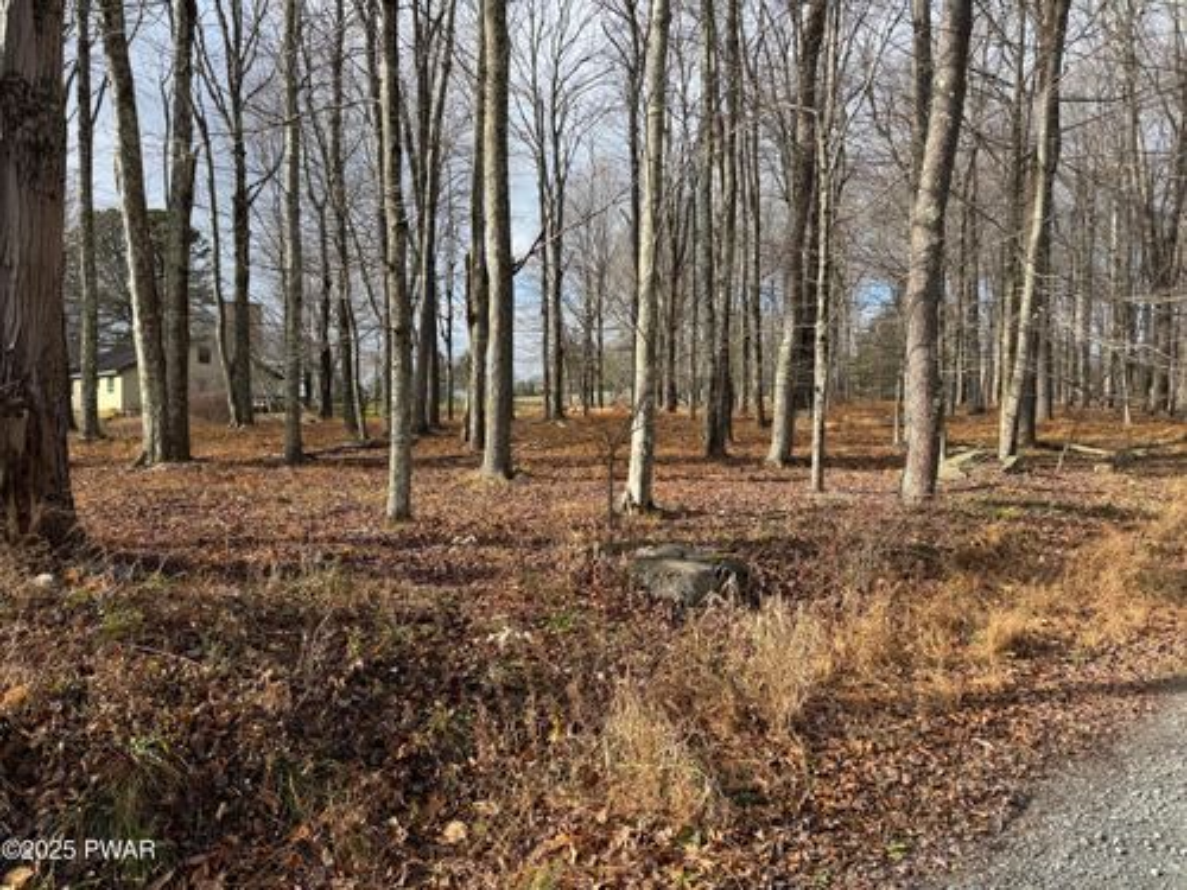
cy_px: 445
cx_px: 594
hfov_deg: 71.6
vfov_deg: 56.8
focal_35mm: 24
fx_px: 823
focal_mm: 6.76
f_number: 1.78
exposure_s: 1/1560
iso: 80
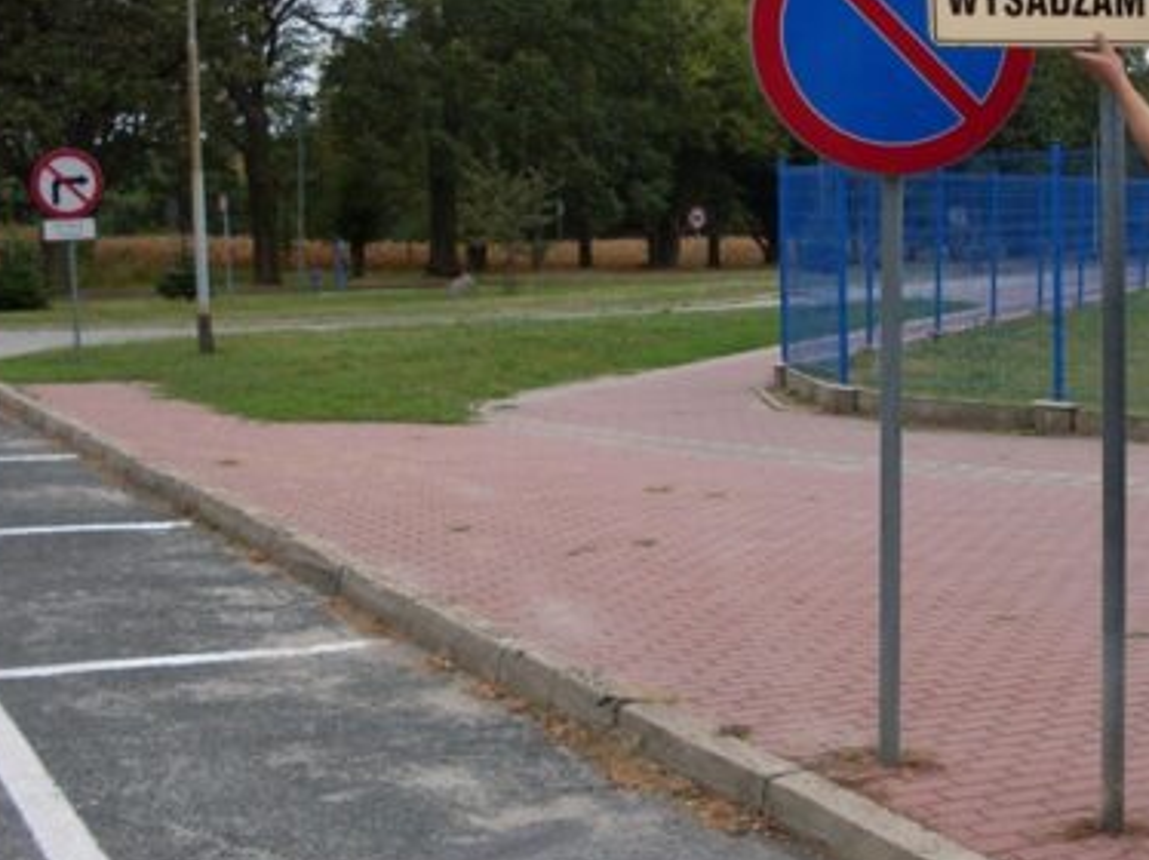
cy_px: 243
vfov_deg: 23.8
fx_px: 2023
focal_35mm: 61
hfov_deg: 31.3
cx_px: 826
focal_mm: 6.3
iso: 80
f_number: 2.8
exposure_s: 1/350
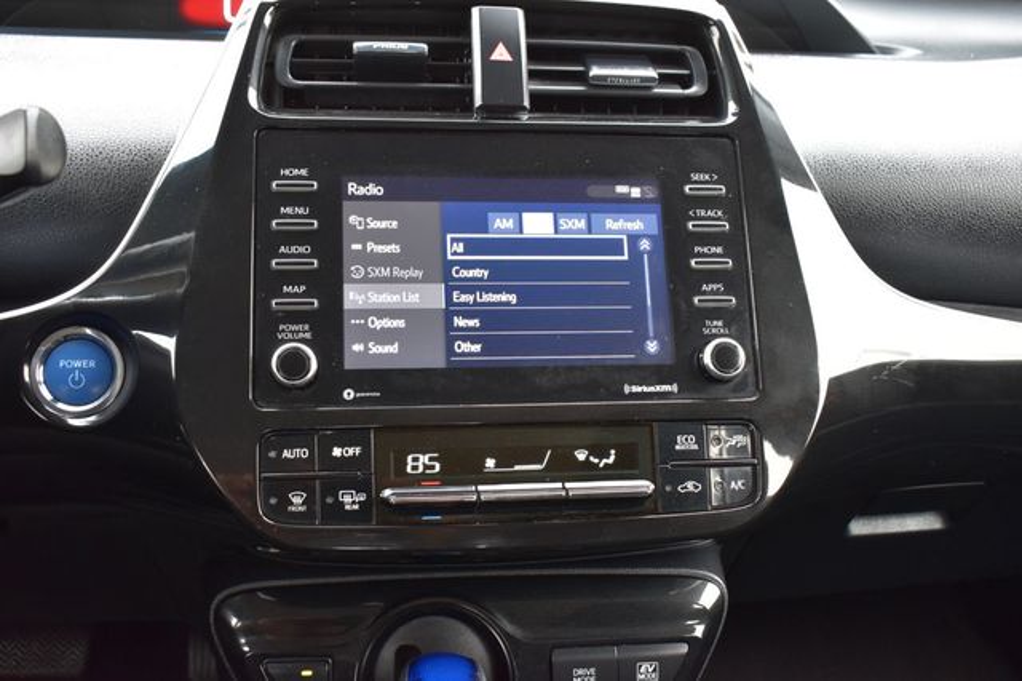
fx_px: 1021
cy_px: 340
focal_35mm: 36
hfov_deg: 53.2
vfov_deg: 36.8
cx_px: 511
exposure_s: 1/15
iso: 1000
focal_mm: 24
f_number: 6.3
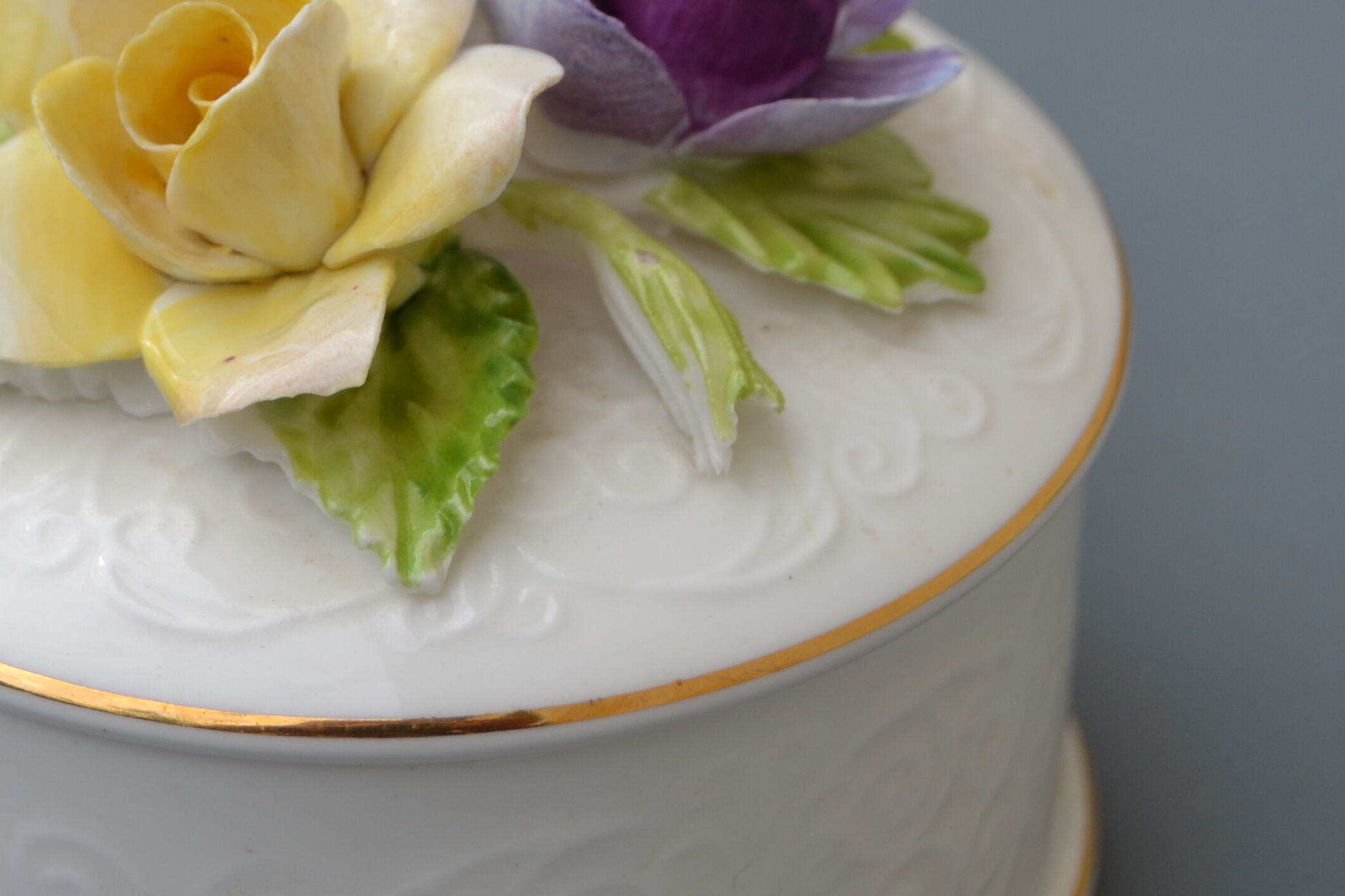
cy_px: 201
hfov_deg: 11.5
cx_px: 294
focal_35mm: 178
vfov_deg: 7.7
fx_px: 6652
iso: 100
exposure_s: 1/250
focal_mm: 55
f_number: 8
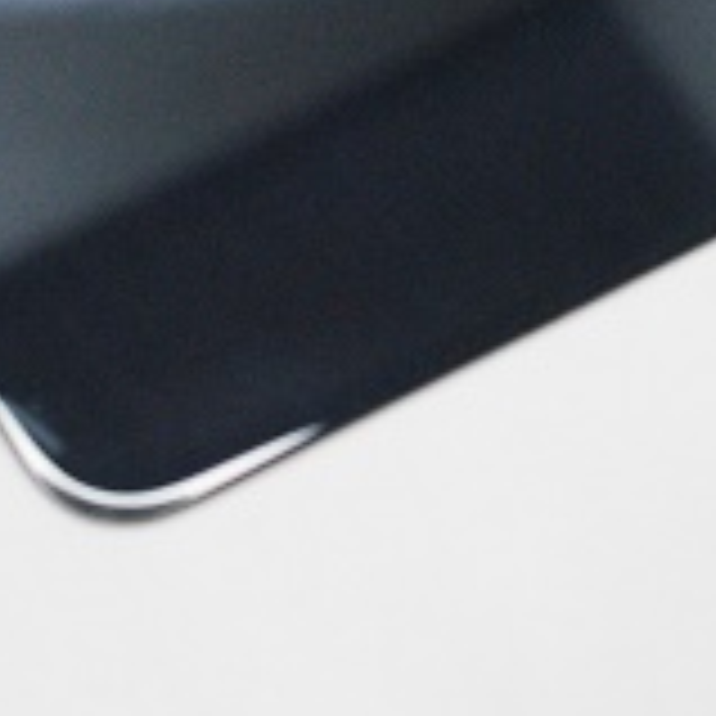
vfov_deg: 12.3
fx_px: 3276
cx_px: 669
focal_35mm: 140
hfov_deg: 12.4
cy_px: -83
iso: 1600
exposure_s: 1/320
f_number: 5
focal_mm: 30
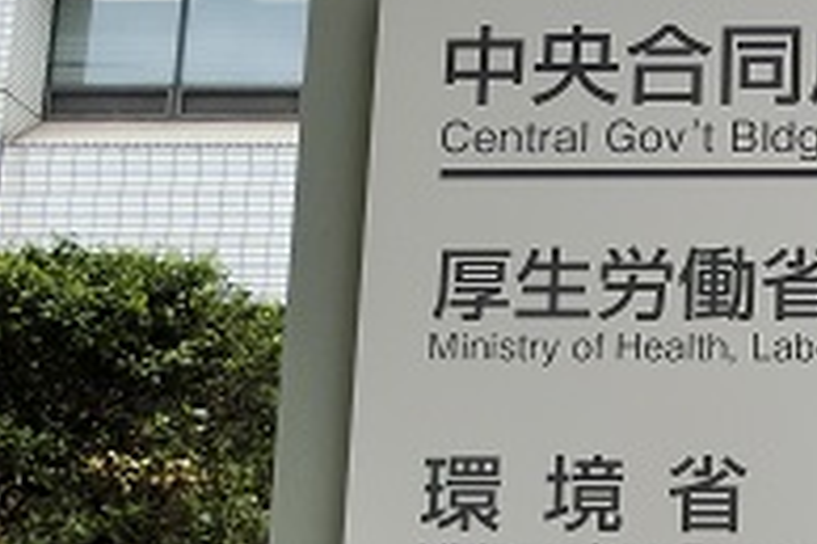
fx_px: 1701
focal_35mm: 75
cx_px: 846
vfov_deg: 18.0
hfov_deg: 25.5
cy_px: 413
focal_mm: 4.5
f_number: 3.5
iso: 100
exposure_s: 1/125
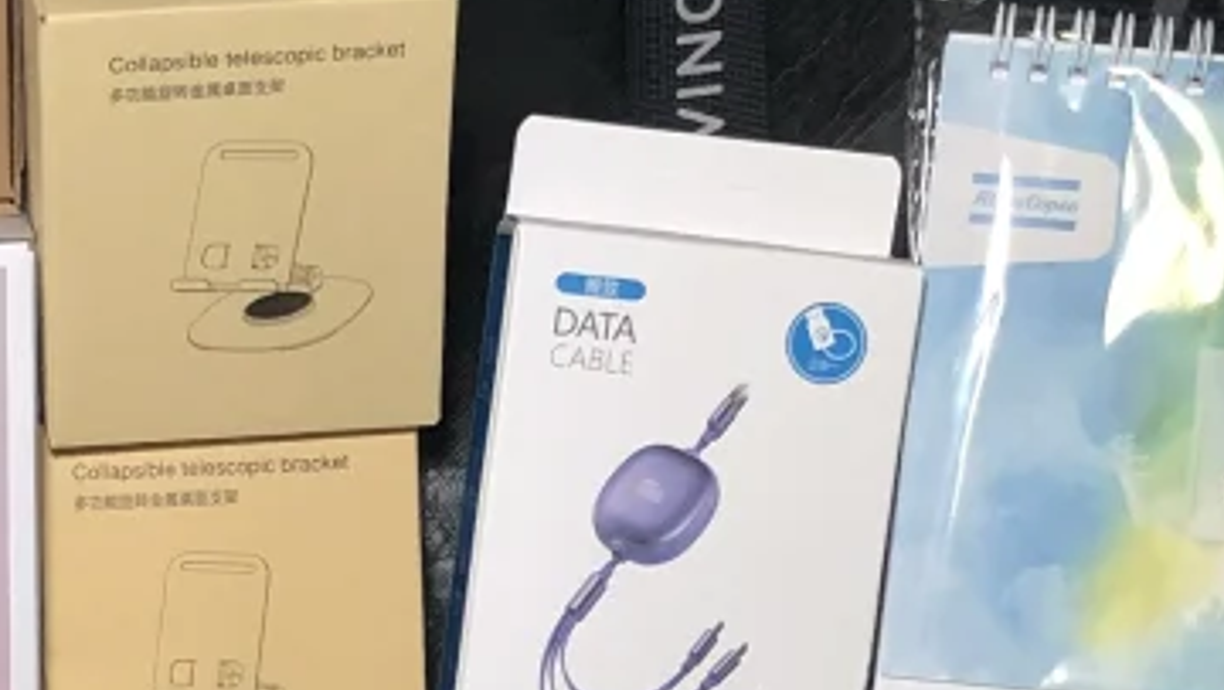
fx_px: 3962
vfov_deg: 9.9
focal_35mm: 122
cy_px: 710
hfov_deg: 17.4
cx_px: 184
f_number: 1.8
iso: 40
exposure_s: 1/30
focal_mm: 3.99
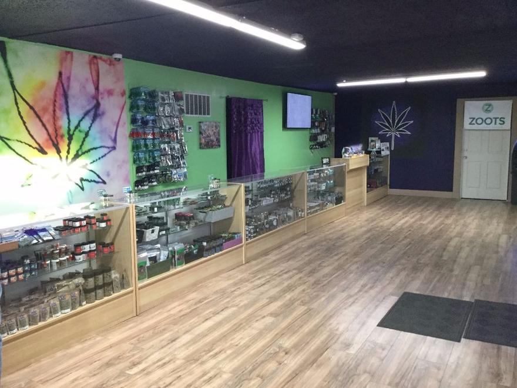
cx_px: 258
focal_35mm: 31
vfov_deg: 45.4
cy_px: 194
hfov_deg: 58.4
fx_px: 463
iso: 160
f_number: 2.4
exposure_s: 1/30
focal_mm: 3.3
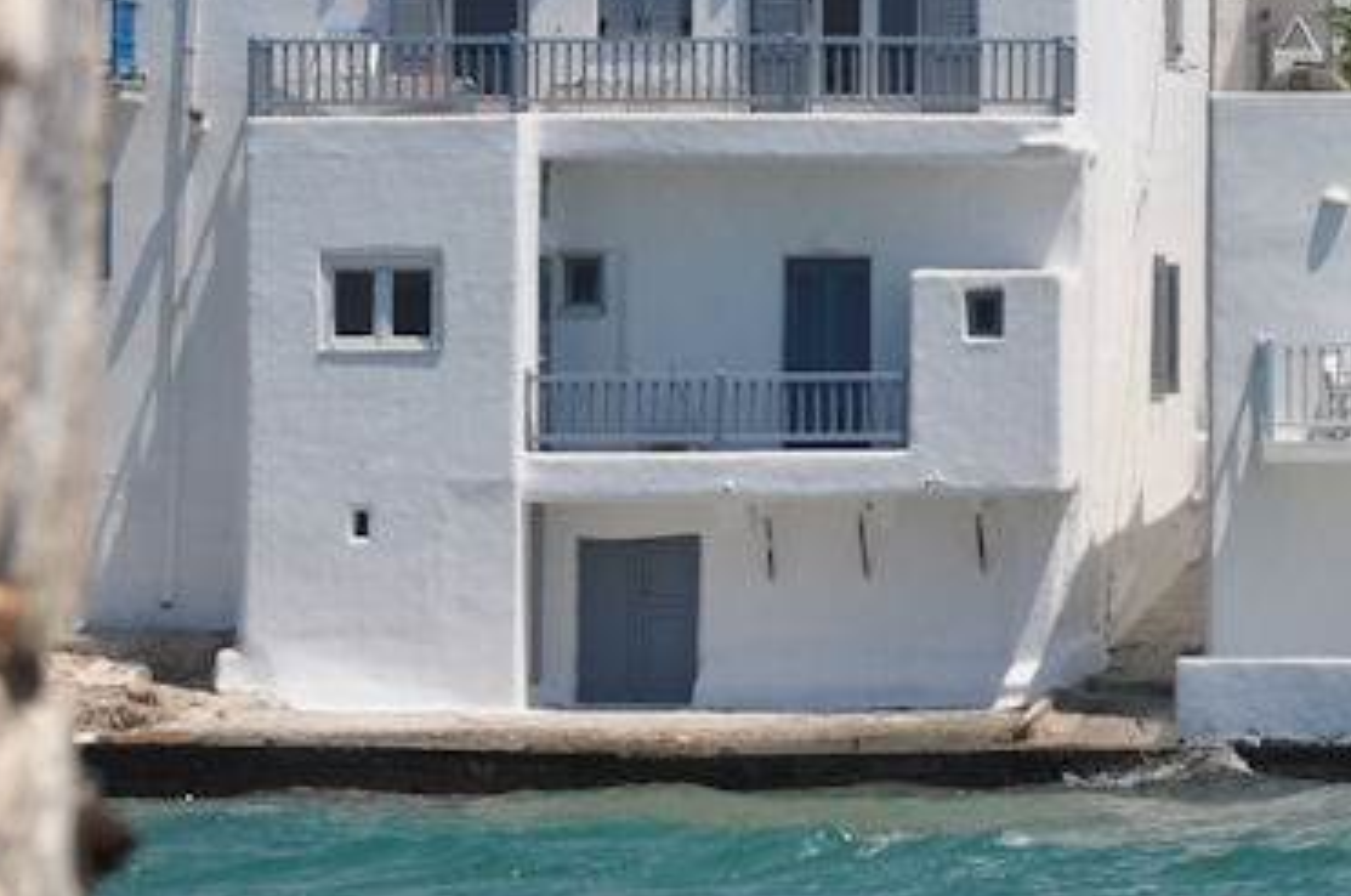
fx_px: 15458
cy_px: -206
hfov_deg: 5.0
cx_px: 1908
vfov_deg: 3.3
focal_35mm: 413
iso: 200
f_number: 11
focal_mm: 85
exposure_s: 1/640
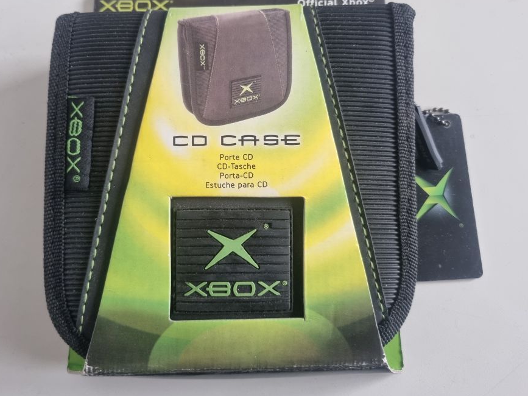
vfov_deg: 46.7
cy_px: 183
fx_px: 458
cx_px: 248
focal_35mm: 30
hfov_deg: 59.9
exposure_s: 1/100
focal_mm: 5.4
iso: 200
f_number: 1.8
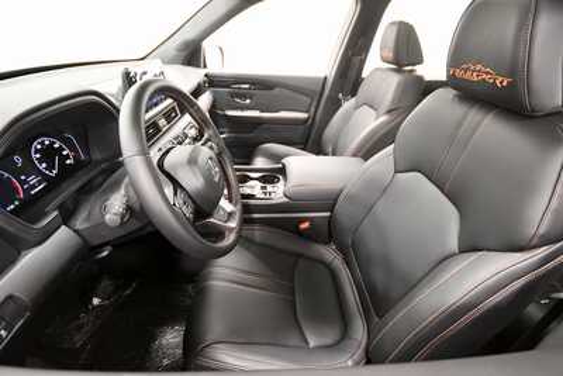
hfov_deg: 100.4
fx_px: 235
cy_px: 188
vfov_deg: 77.4
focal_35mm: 15
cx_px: 282
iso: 3600
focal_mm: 10
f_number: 4
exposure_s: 1/60
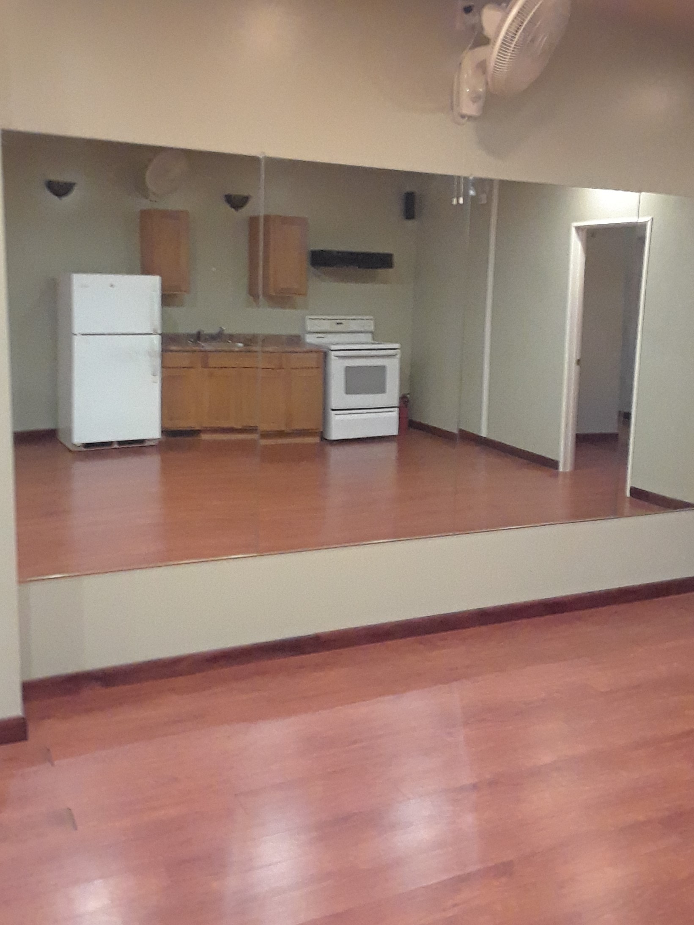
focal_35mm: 30
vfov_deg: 60.0
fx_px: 802
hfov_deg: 46.8
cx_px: 347
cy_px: 462
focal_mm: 2.47
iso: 400
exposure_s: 1/17
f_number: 1.9
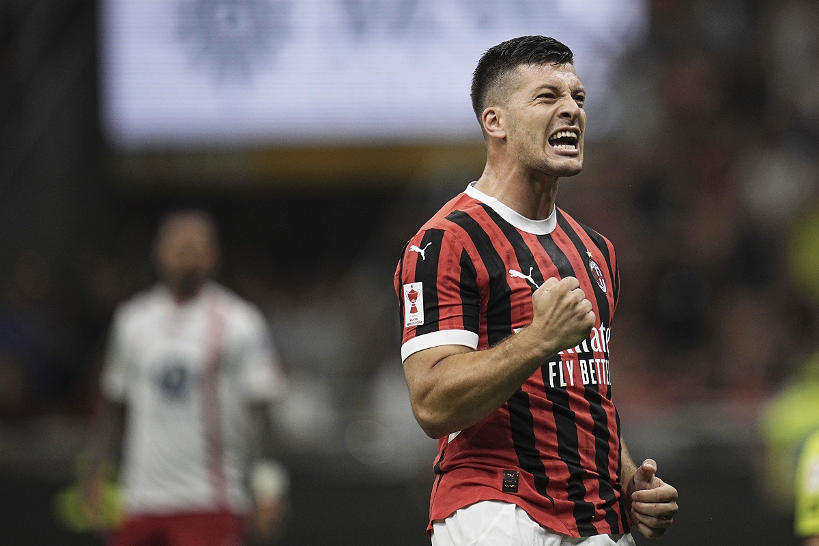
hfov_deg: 5.2
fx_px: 9099
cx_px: 410
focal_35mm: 400
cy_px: 273
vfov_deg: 3.4
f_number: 2.8
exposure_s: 1/1600
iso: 2000
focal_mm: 400
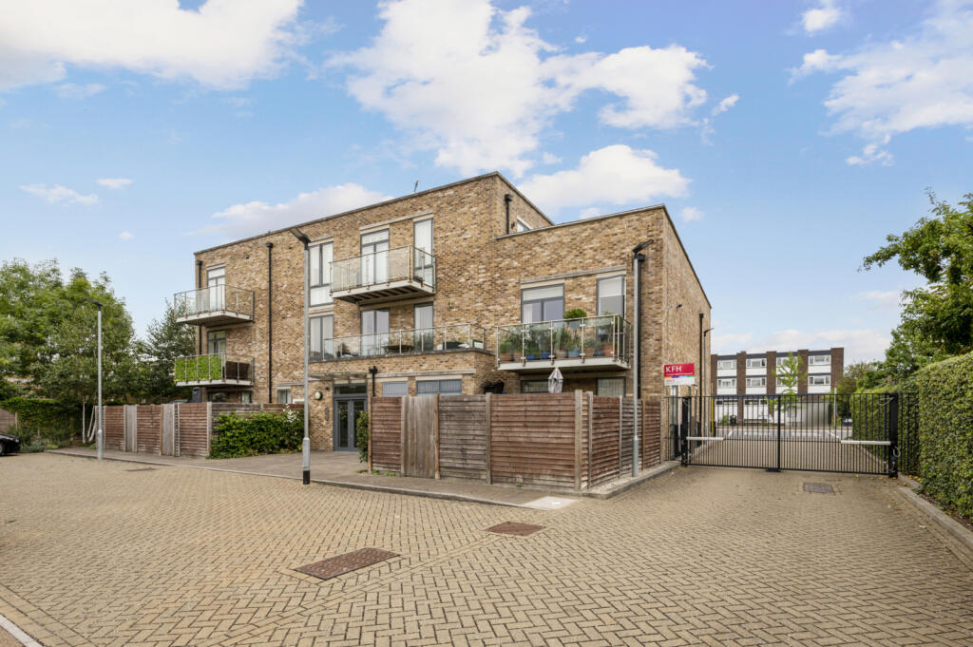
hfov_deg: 90.0
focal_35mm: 18
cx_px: 486
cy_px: 324
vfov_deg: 67.3
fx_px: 486
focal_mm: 18
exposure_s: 1/250
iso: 200
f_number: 8
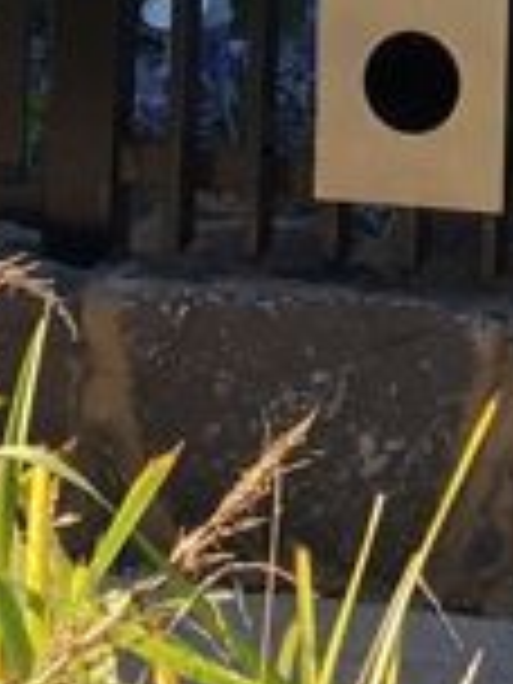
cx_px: 590
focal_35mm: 229
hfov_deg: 6.5
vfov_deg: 7.6
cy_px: -1382
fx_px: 4525
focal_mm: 4.15
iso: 25
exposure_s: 1/434
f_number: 2.2
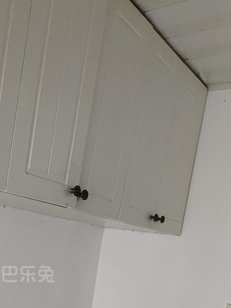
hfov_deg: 30.9
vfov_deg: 40.2
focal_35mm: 44
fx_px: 392
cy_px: 269
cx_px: 10
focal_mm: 5.56
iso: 1401
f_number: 1.88
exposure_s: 1/100
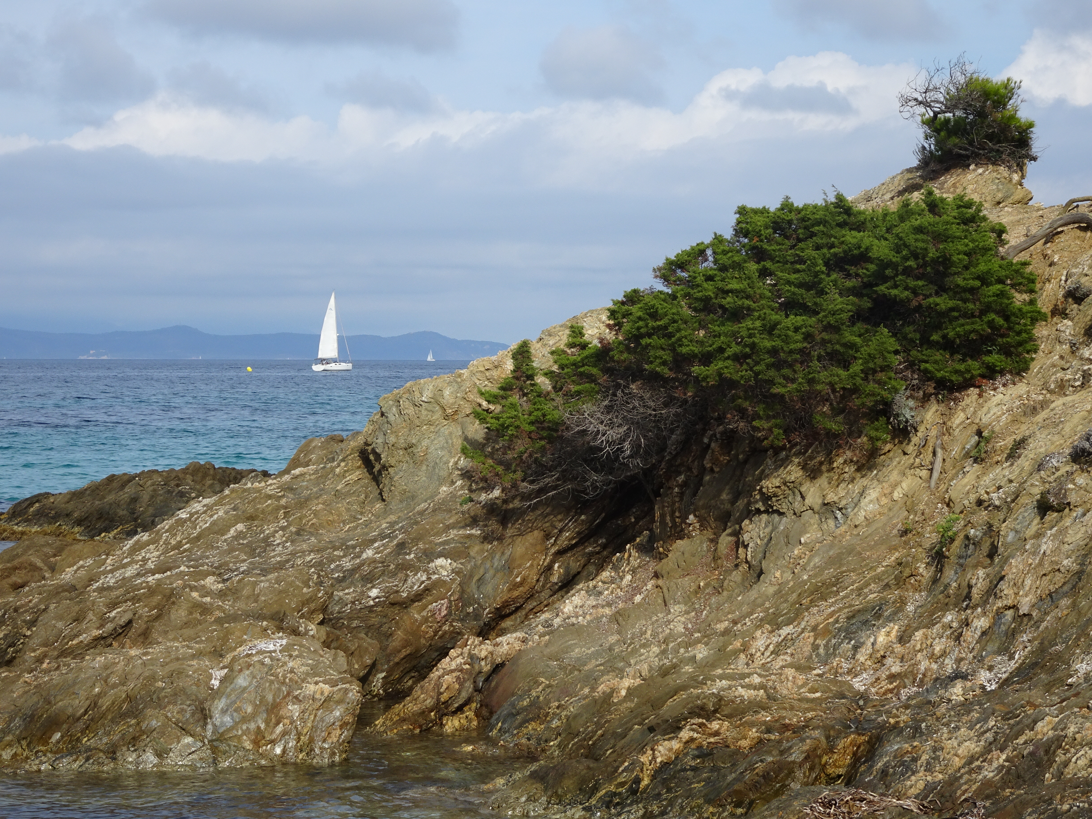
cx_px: 546
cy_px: 410
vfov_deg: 15.9
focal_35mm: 93
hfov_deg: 21.1
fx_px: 2934
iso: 80
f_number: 5
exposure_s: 1/500
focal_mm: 15.92
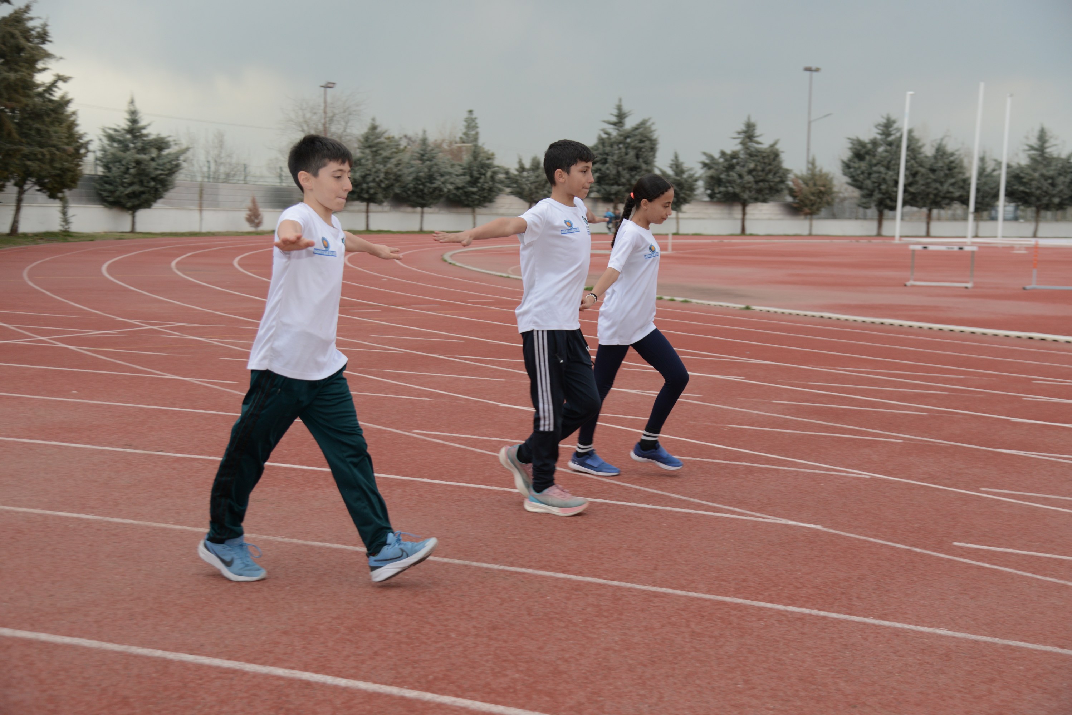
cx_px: 536
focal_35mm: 46
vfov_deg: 29.3
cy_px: 358
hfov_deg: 42.7
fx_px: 1370
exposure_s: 1/250
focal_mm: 46
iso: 500
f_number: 5
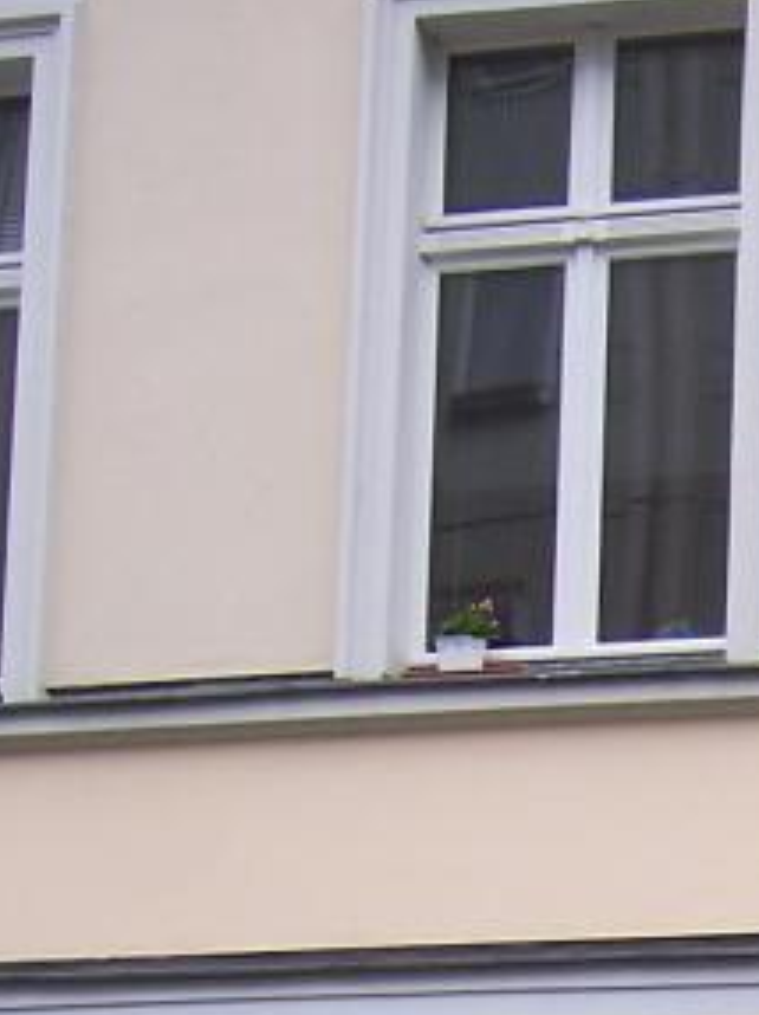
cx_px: 1153
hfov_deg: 11.0
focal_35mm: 129
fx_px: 3777
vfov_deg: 14.1
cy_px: 1625
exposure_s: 1/250
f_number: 3
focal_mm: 6
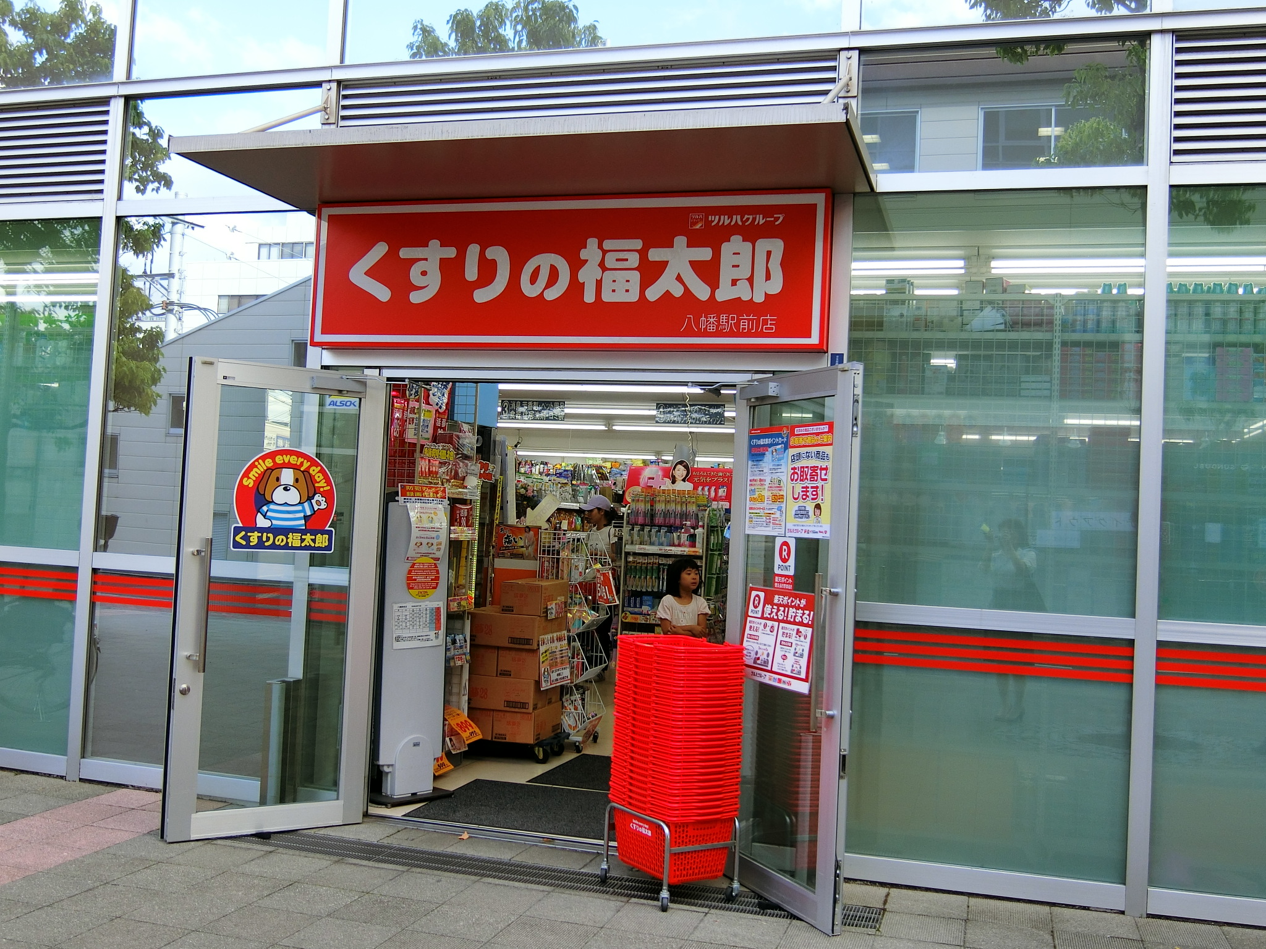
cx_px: 633
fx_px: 1243
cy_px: 474
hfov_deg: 54.0
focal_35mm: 34
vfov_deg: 41.8
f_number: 3.4
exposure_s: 1/125
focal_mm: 7.2
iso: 80
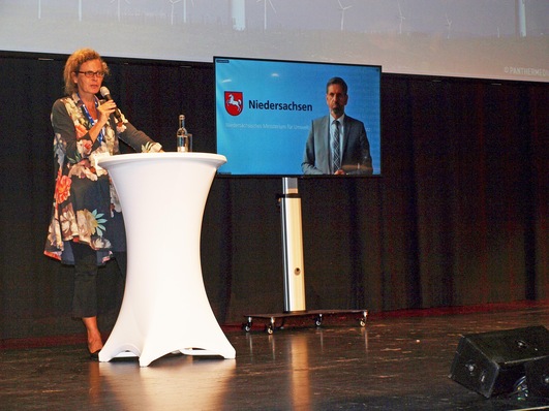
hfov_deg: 23.3
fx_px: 1332
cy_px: 206
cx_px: 274
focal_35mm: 84
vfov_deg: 17.6
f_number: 5.6
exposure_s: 1/80
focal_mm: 42
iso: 400
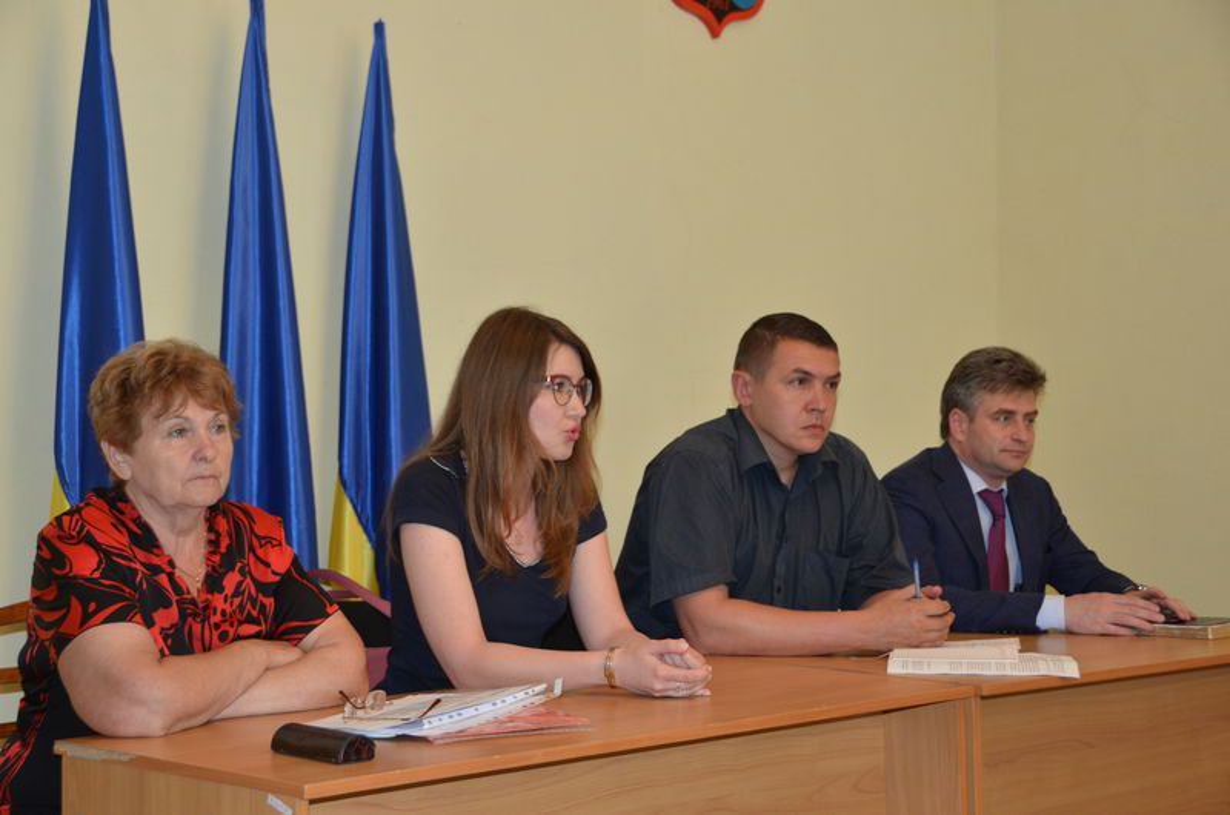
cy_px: 408
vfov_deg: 23.7
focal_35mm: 57
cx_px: 615
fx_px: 1944
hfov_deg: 35.1
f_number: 4.2
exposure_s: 1/60
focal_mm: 38
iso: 800
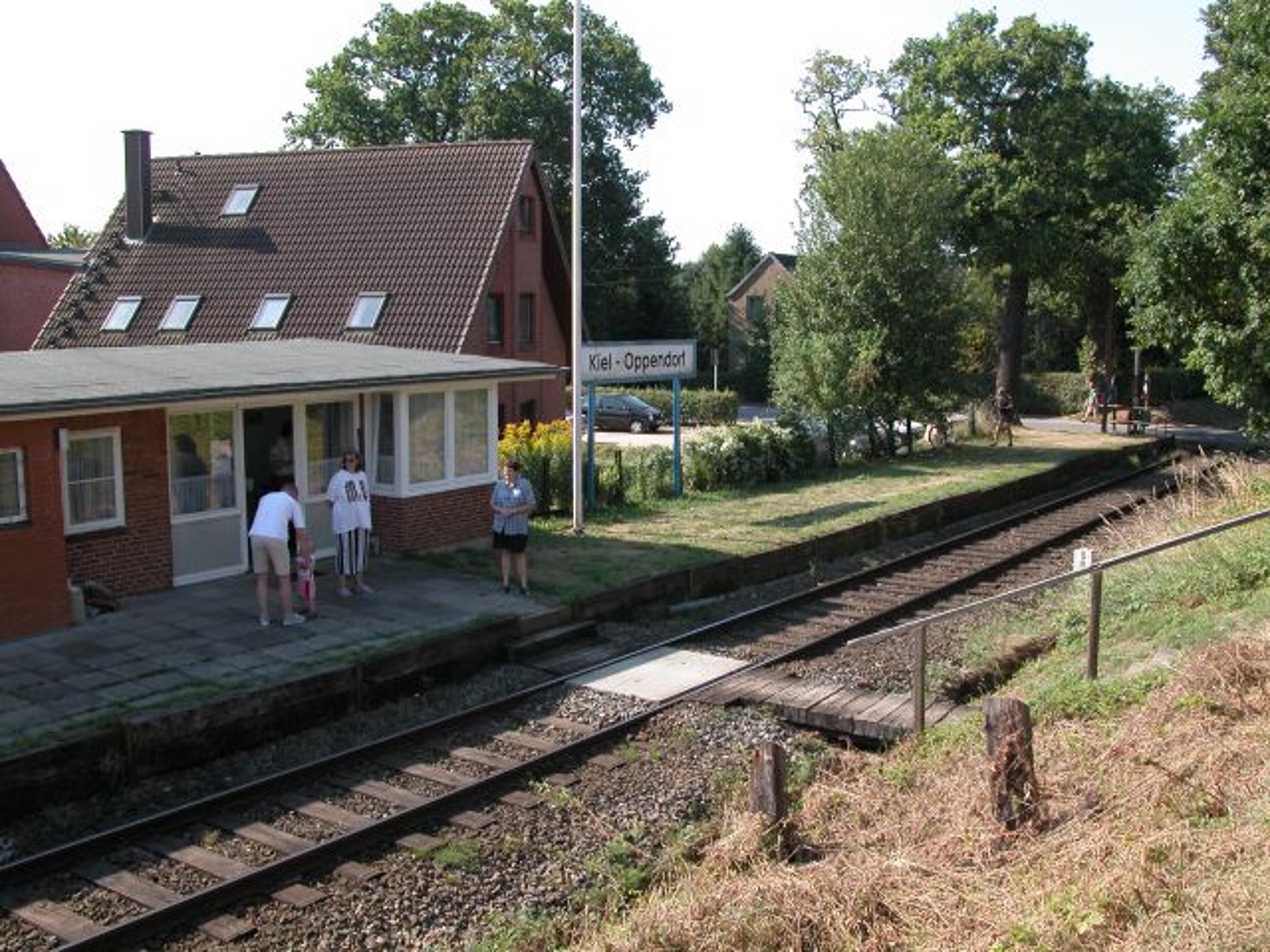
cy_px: 476
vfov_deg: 40.7
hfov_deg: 52.6
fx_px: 1284
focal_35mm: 35
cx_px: 635
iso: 100
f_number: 5
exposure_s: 1/182
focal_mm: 8.9
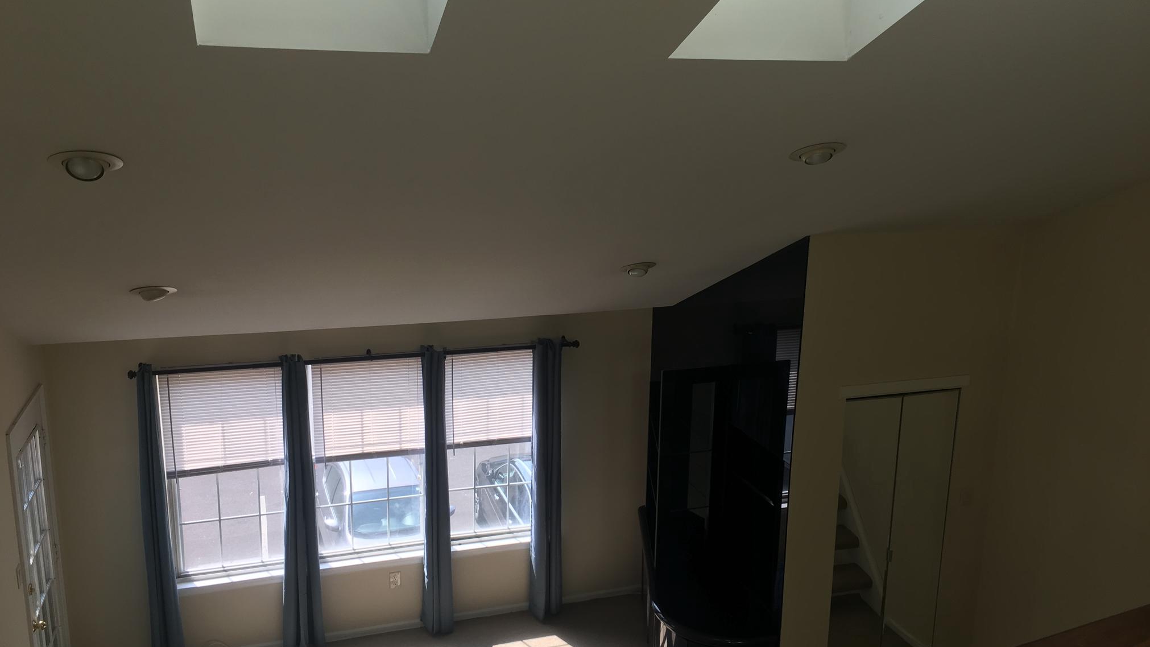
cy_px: 316
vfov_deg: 36.7
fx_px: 976
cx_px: 569
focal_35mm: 32
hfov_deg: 61.0
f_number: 2.2
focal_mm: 4.15
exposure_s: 1/191
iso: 25
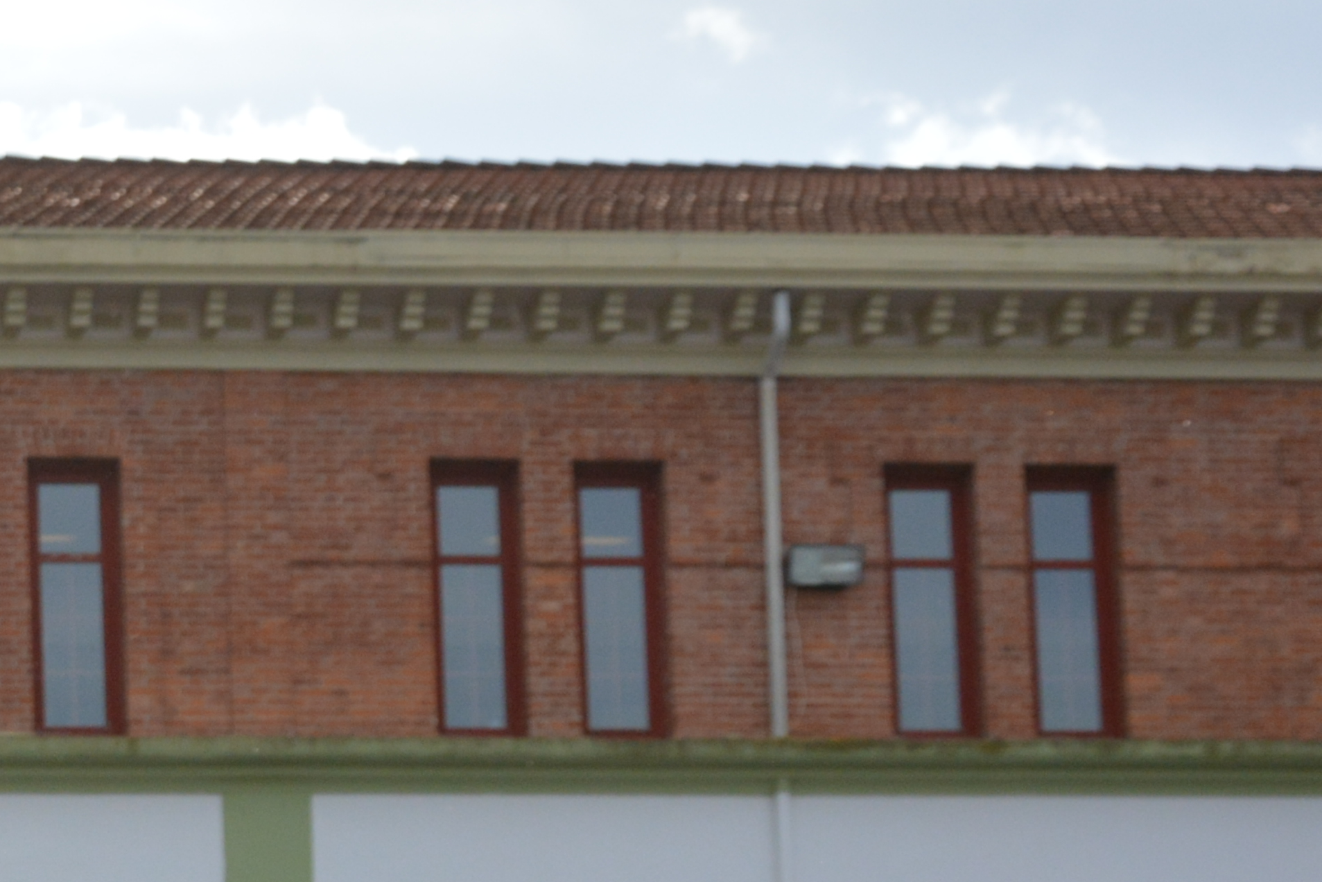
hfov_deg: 13.1
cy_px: 1304
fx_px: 5546
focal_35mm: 151
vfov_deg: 8.9
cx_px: -398
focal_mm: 32
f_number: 6.3
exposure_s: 1/1600
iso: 400
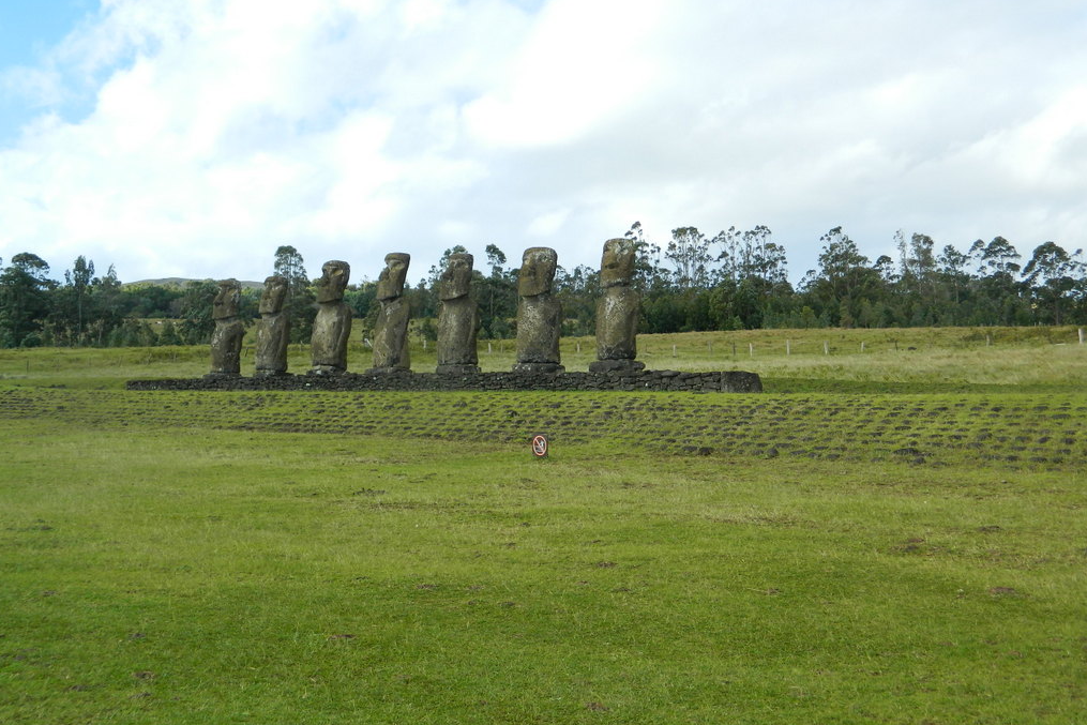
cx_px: 540
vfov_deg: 31.2
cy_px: 315
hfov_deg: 45.4
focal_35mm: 43
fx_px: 1298
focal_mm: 7.3
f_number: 3.5
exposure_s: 1/400
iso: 80
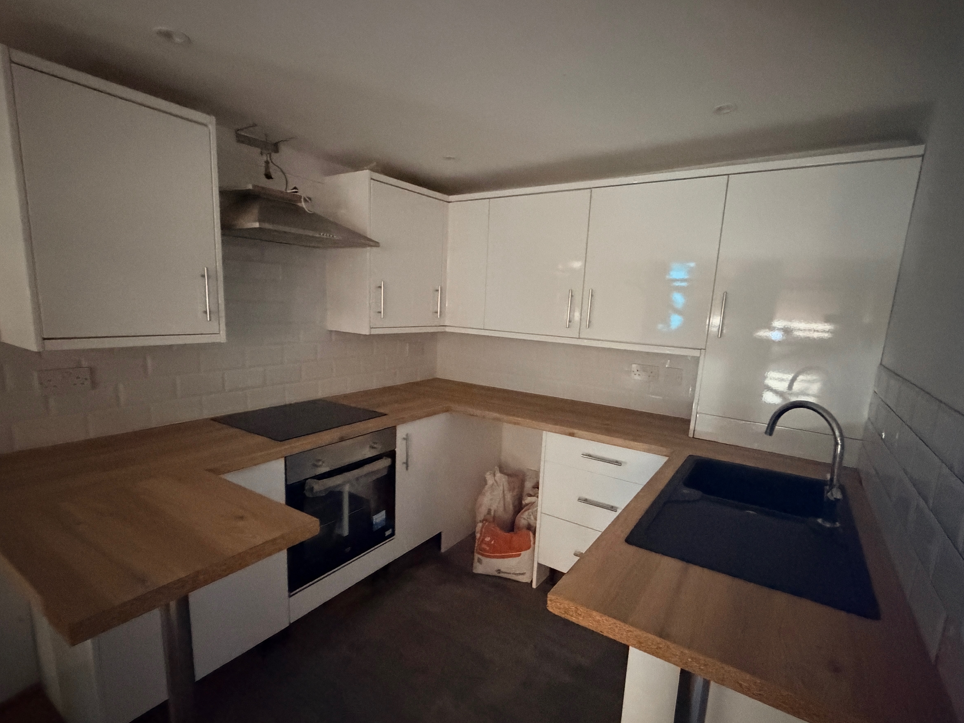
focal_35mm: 17
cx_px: 495
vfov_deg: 74.6
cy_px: 387
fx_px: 473
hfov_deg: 91.0
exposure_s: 1/30
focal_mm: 2.22
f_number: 2.2
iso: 2000
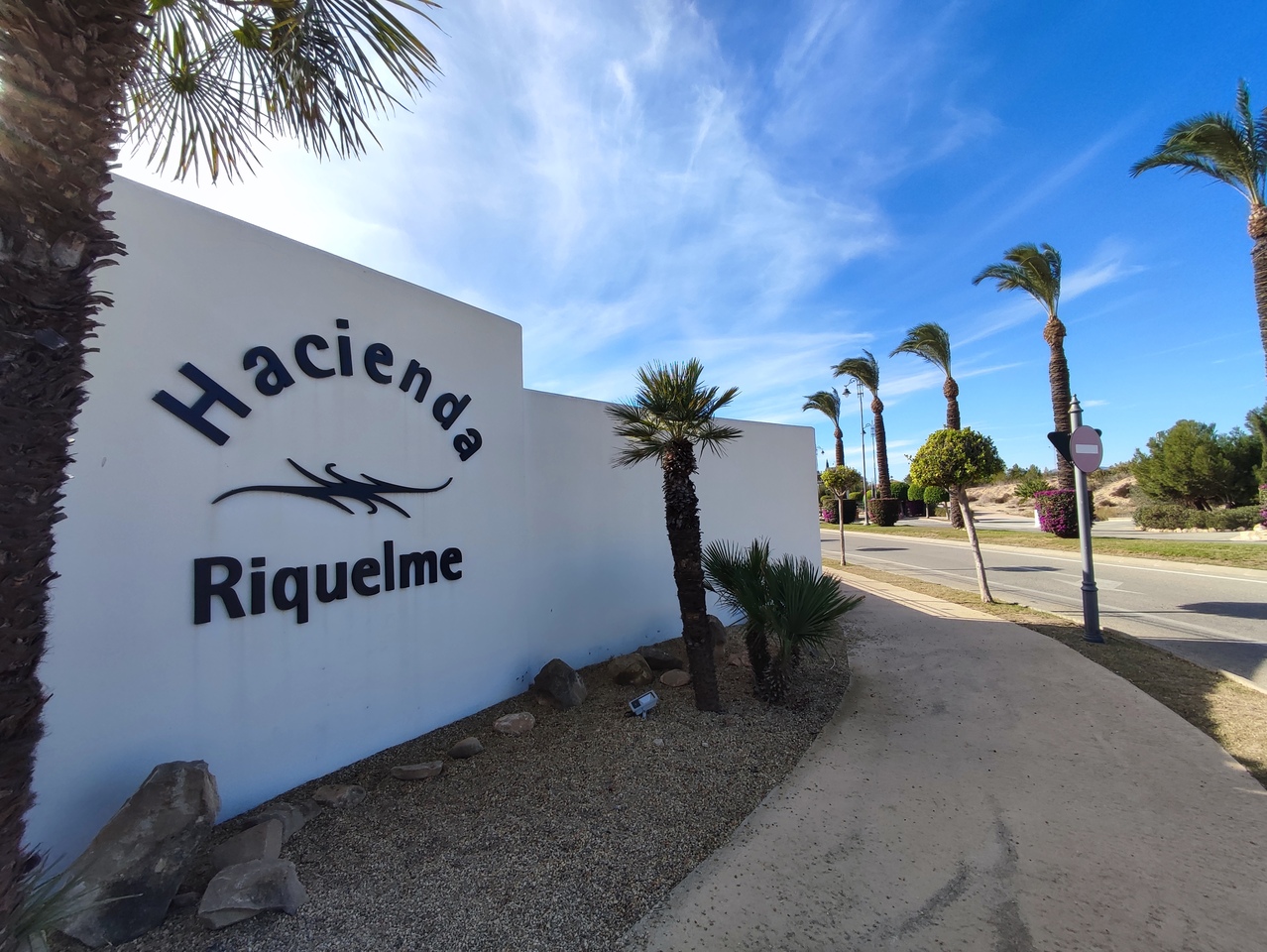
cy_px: 476
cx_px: 634
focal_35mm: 16
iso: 50
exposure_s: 1/912
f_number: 2.2
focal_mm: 1.65
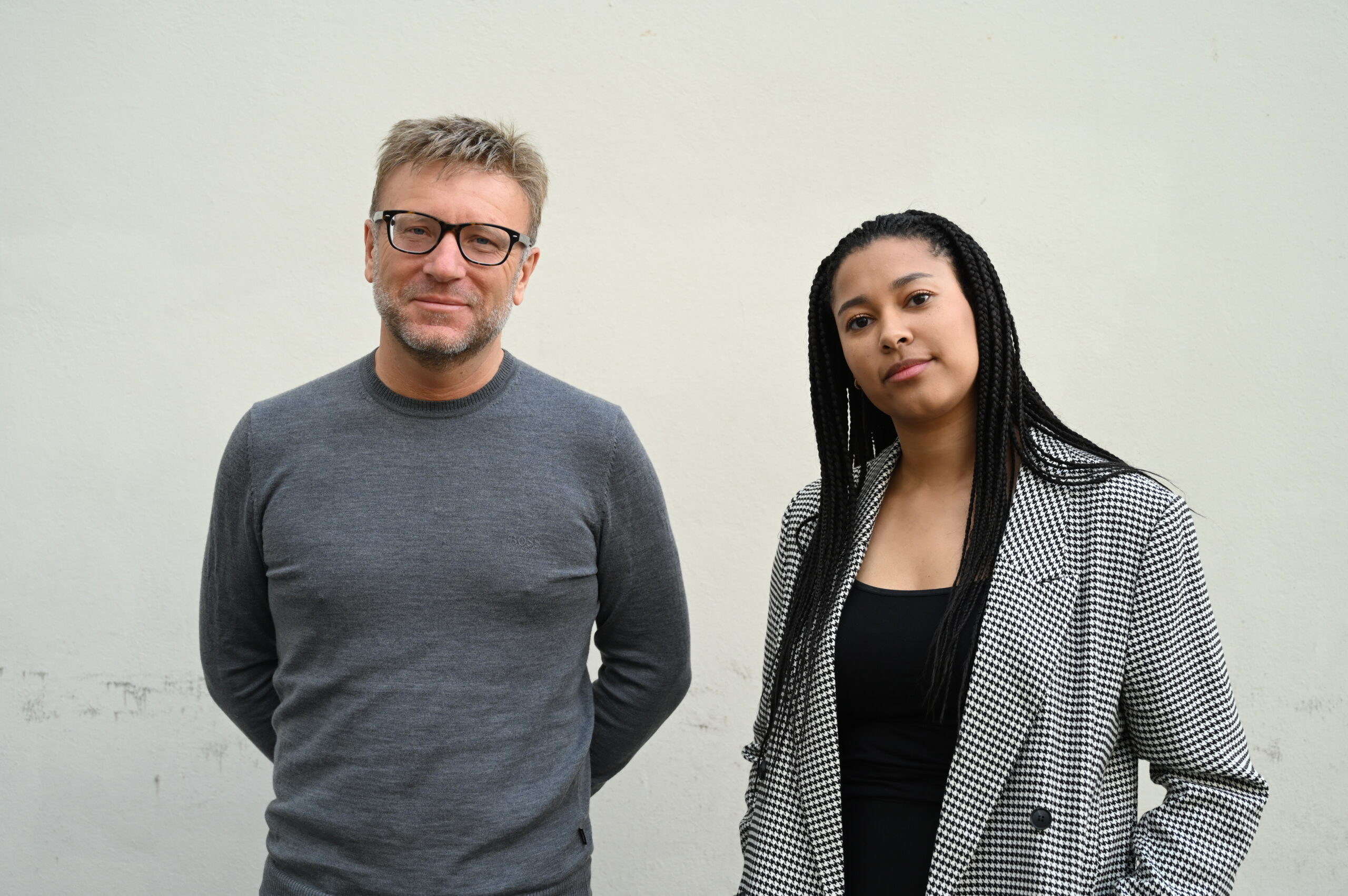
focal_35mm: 47
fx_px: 1759
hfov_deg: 41.9
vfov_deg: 28.6
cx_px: 674
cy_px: 448
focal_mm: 47
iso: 400
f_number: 4
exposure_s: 1/320
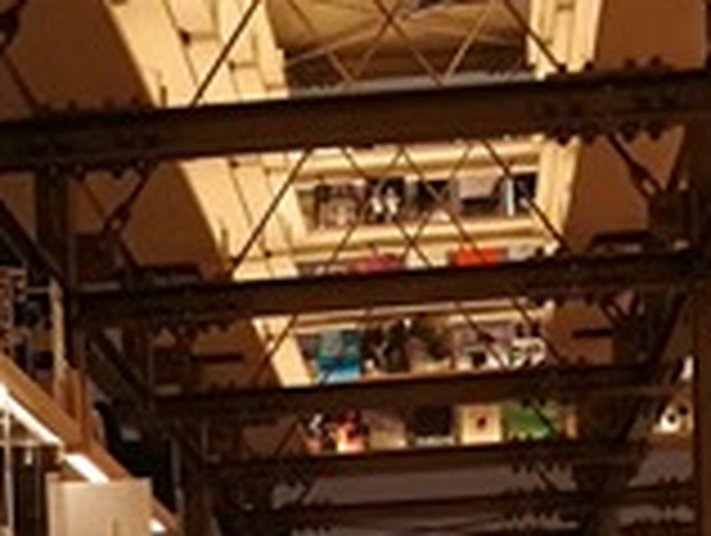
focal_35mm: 123
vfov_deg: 11.2
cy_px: 977
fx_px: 2530
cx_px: 126
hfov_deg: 15.9
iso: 160
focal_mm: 4.5
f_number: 2.2
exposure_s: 1/50
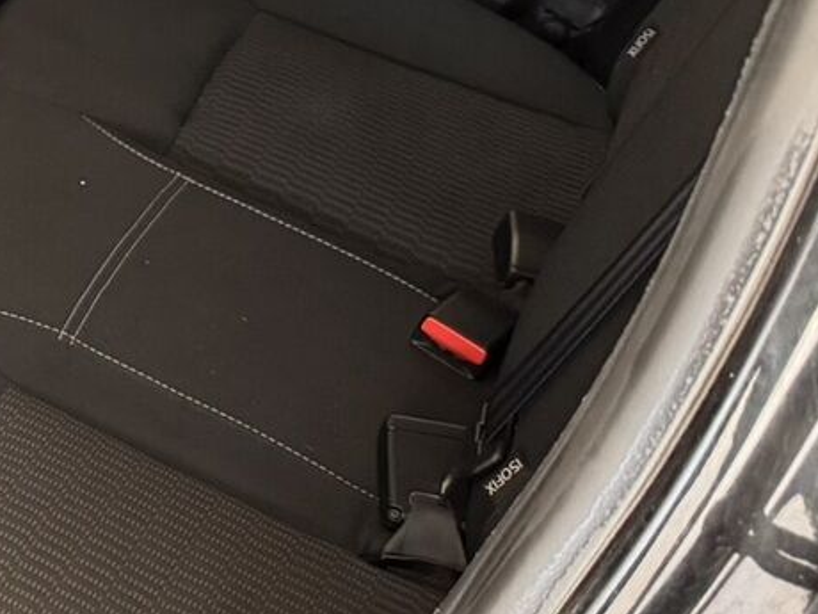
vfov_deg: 16.6
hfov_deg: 18.2
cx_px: -581
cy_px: 222
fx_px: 2103
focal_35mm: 89
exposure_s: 1/60
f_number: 1.78
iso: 640
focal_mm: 6.76
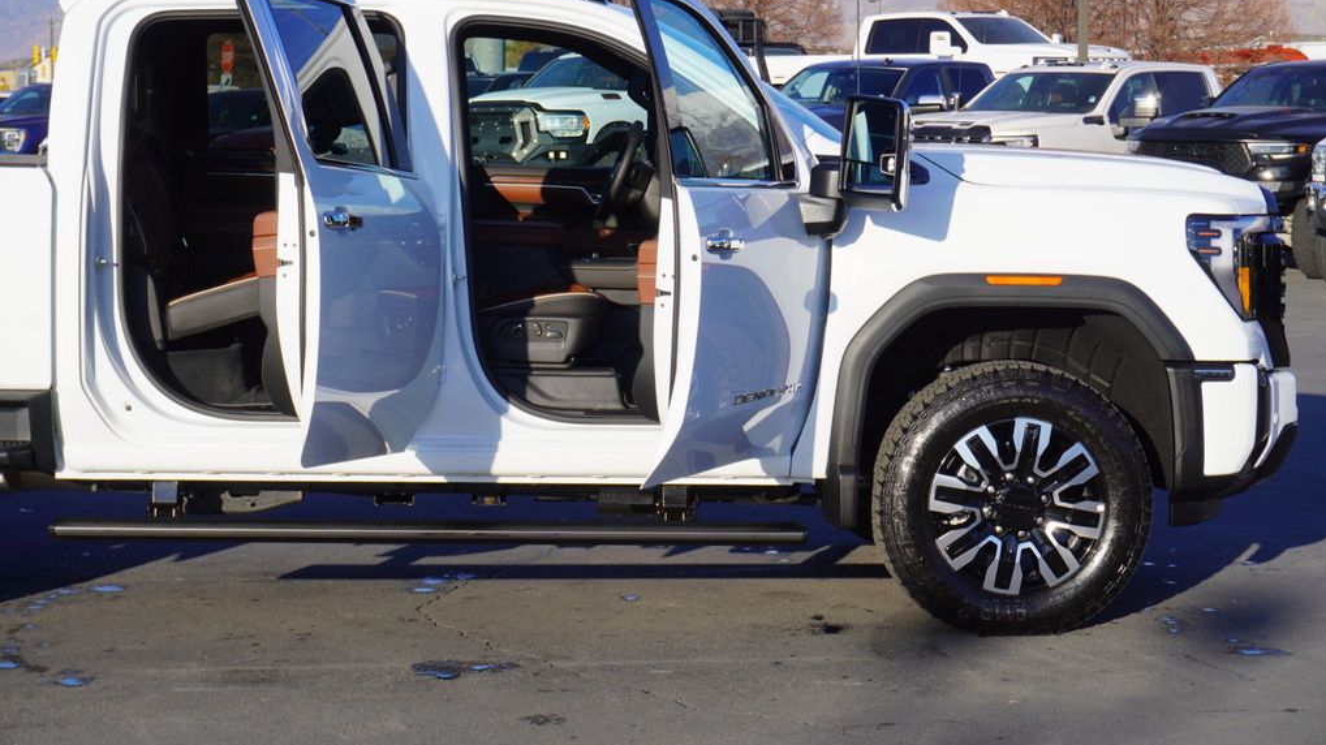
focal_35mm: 78
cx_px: 666
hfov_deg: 27.3
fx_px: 2725
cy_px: 324
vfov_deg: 15.6
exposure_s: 1/125
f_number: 10
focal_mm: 49
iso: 100
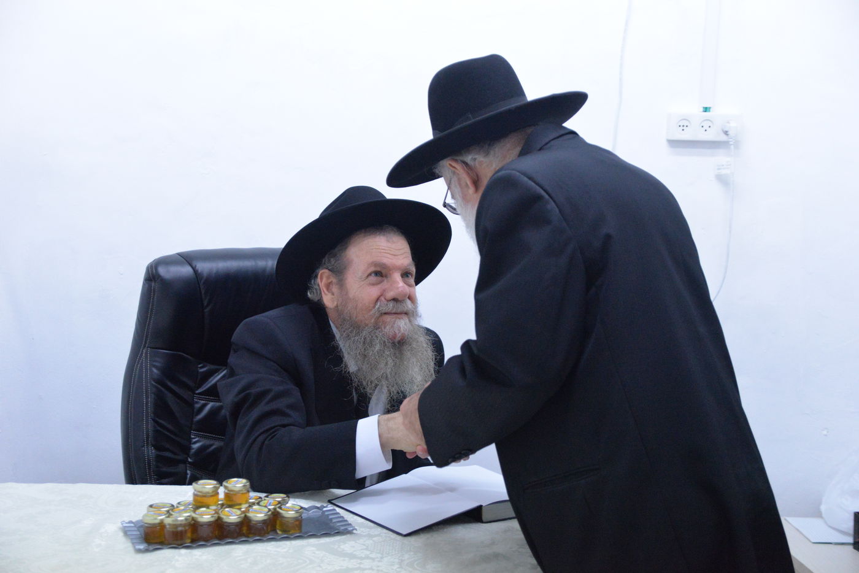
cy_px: 286
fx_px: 1432
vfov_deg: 22.6
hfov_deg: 33.4
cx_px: 430
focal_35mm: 60
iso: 6400
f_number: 5
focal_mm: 60
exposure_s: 1/400
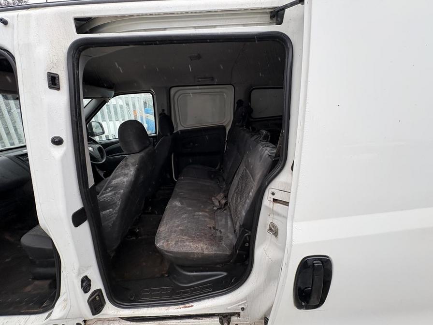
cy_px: 162
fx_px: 175
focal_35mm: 14
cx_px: 216
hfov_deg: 102.1
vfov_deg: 85.7
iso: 80
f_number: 2.2
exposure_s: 1/137
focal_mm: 2.22
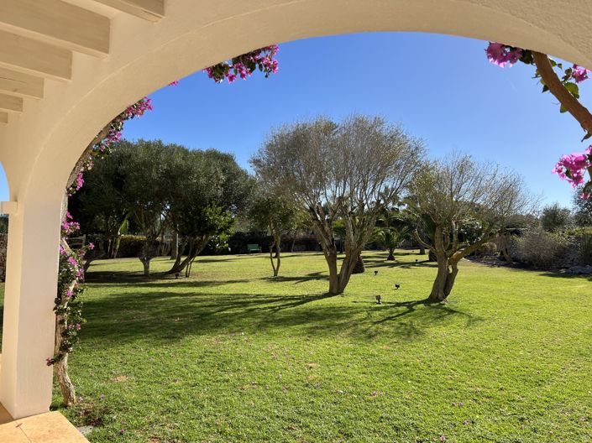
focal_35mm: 26
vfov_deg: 53.0
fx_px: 444
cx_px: 296
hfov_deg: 67.3
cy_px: 222
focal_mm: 5.7
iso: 50
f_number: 1.5
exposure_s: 1/3968
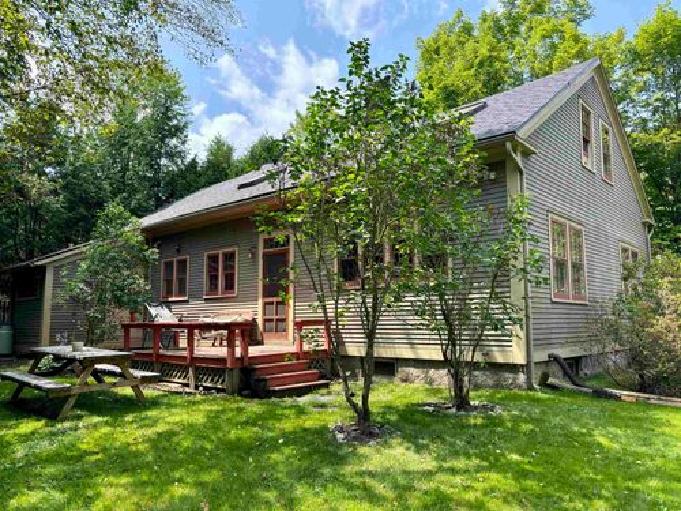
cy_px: 256
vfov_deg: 53.1
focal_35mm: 26
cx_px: 340
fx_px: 511
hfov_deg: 67.3
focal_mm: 5.96
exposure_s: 1/707
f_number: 1.6
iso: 50
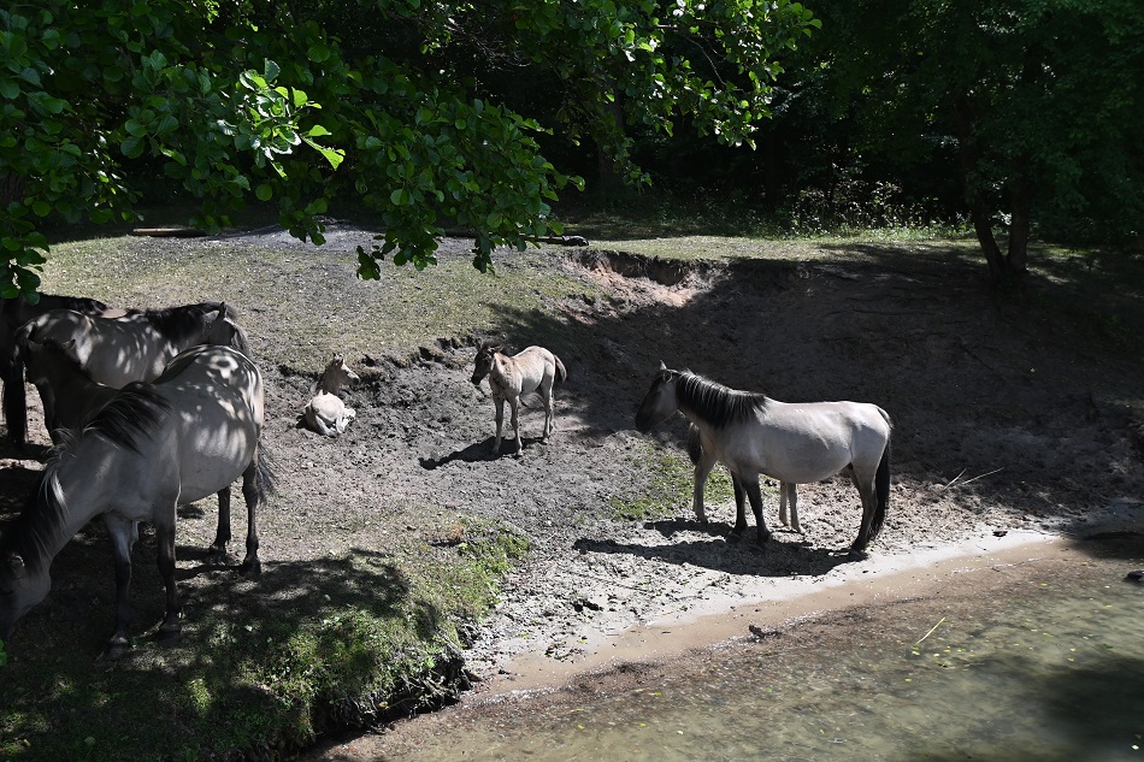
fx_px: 1144
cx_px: 572
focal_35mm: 36
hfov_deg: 53.1
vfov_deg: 36.9
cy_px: 381
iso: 100
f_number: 6.3
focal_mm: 24
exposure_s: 1/320
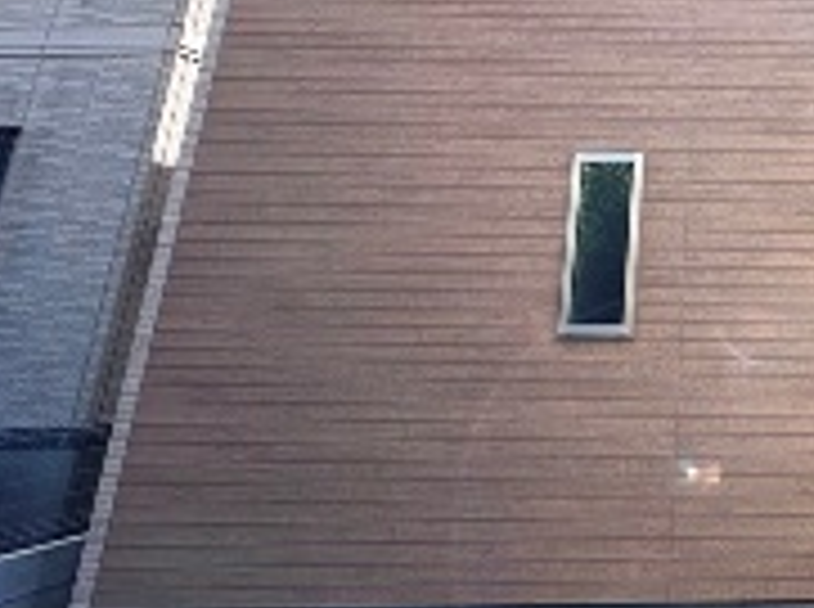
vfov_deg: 43.5
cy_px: 135
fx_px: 728
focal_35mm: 31
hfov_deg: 46.2
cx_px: 859
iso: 40
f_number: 2.2
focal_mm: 2.22
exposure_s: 1/932
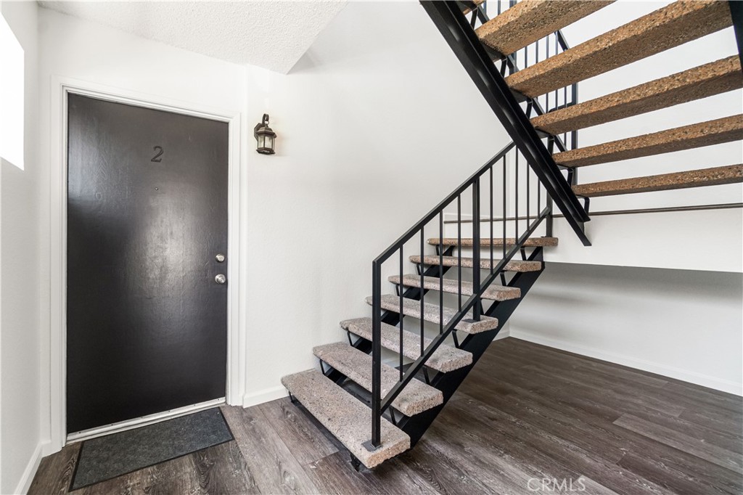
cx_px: 372
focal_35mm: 15
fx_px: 309
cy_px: 248
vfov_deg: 77.3
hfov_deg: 100.4
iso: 320
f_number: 7.1
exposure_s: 1/15
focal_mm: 10
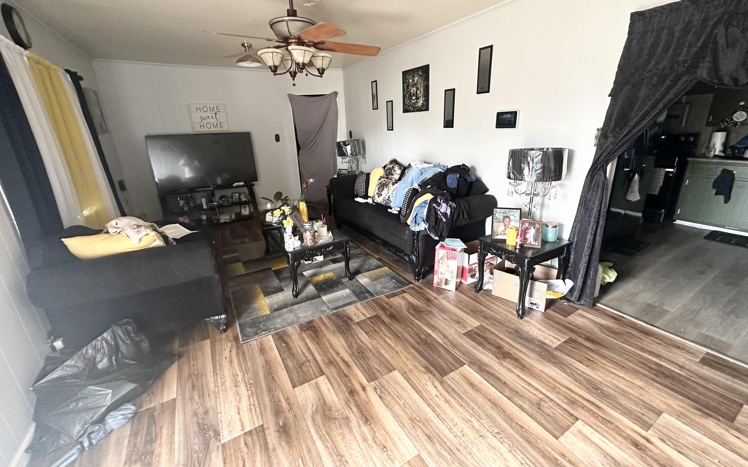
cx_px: 376
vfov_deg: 74.7
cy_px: 220
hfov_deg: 101.5
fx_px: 306
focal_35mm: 15
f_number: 2.2
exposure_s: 1/60
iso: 500
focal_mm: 2.22
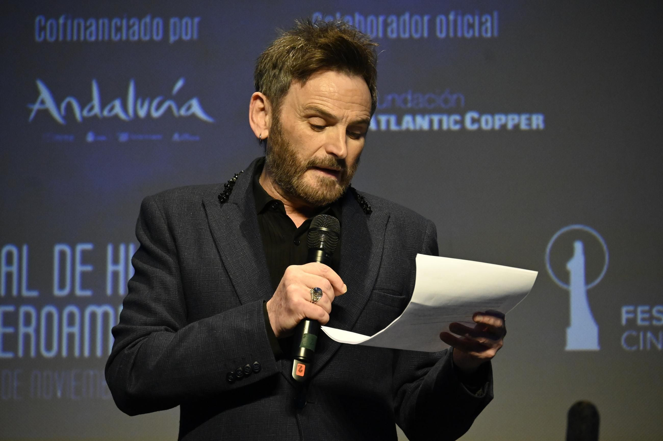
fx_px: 5109
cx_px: 332
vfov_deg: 5.0
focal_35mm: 278
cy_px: 220
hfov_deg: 7.4
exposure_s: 1/200
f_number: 6.3
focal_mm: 185
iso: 4000
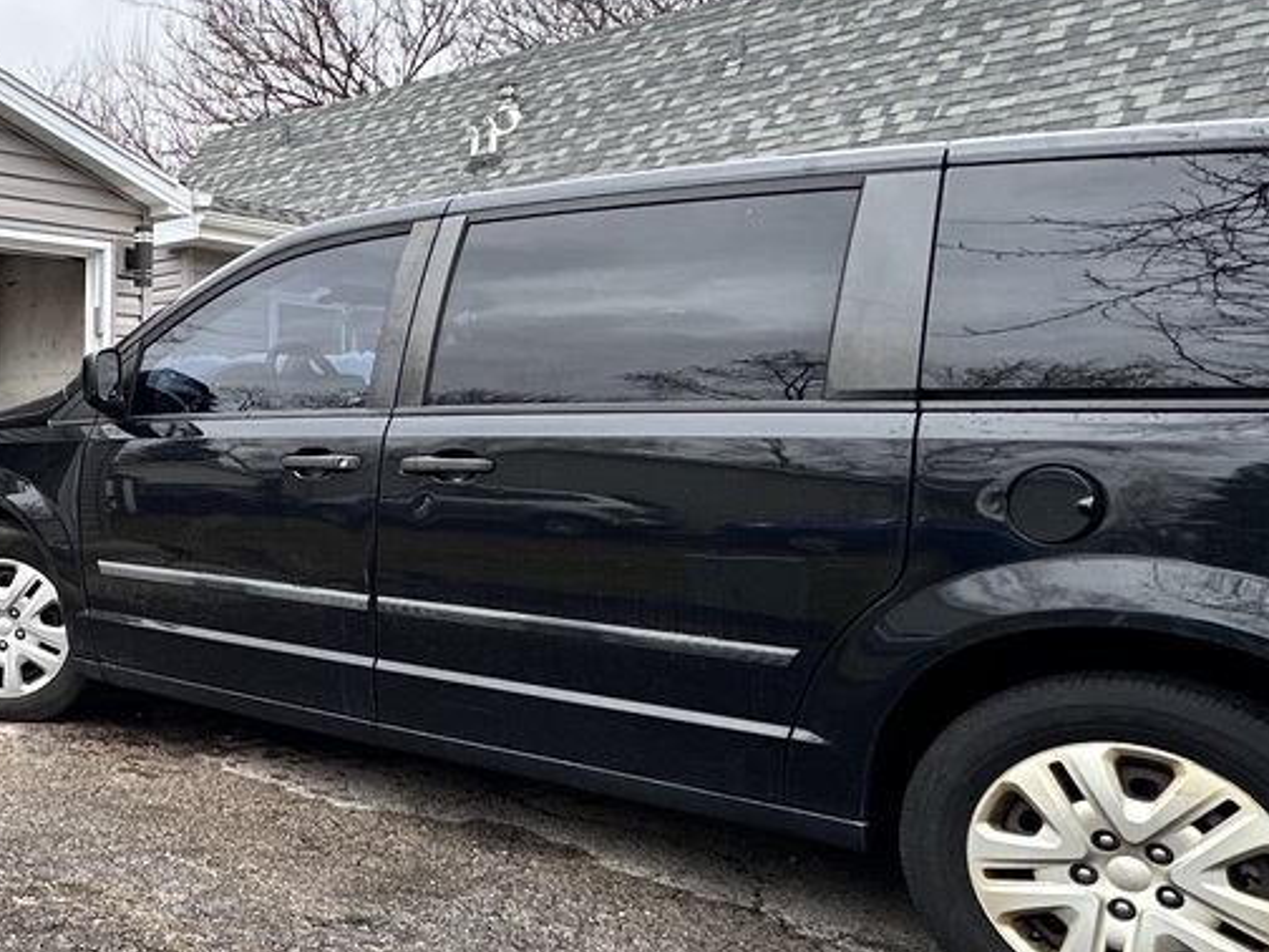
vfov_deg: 36.0
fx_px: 1466
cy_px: 479
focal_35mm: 40
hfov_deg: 39.5
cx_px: -81
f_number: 2.2
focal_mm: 2.22
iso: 40
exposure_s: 1/256
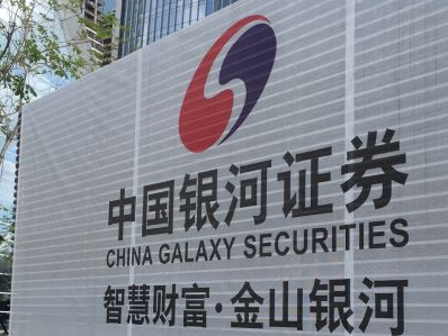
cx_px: 201
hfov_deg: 37.4
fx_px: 660
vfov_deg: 28.2
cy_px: 250
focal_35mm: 51
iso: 32
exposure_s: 1/694
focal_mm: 4.15
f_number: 2.2
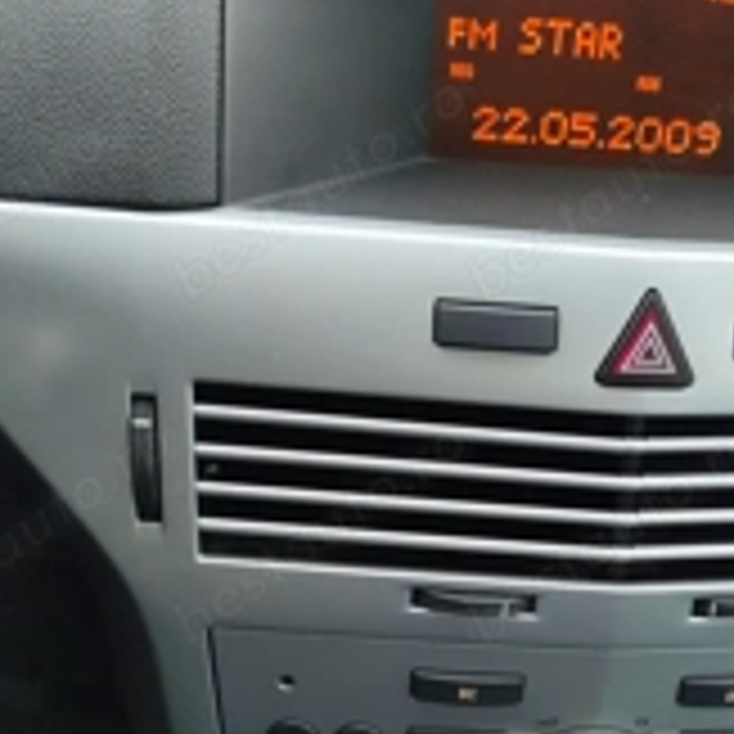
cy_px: 612
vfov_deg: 32.8
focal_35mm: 50
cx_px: 495
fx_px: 1199
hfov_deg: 33.7
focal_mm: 6.19
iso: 585
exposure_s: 1/100
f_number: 1.65
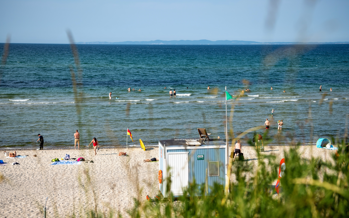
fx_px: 552
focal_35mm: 58
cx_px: 175
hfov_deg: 35.1
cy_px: 126
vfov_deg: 22.3
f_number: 4
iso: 200
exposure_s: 1/4000
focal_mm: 52
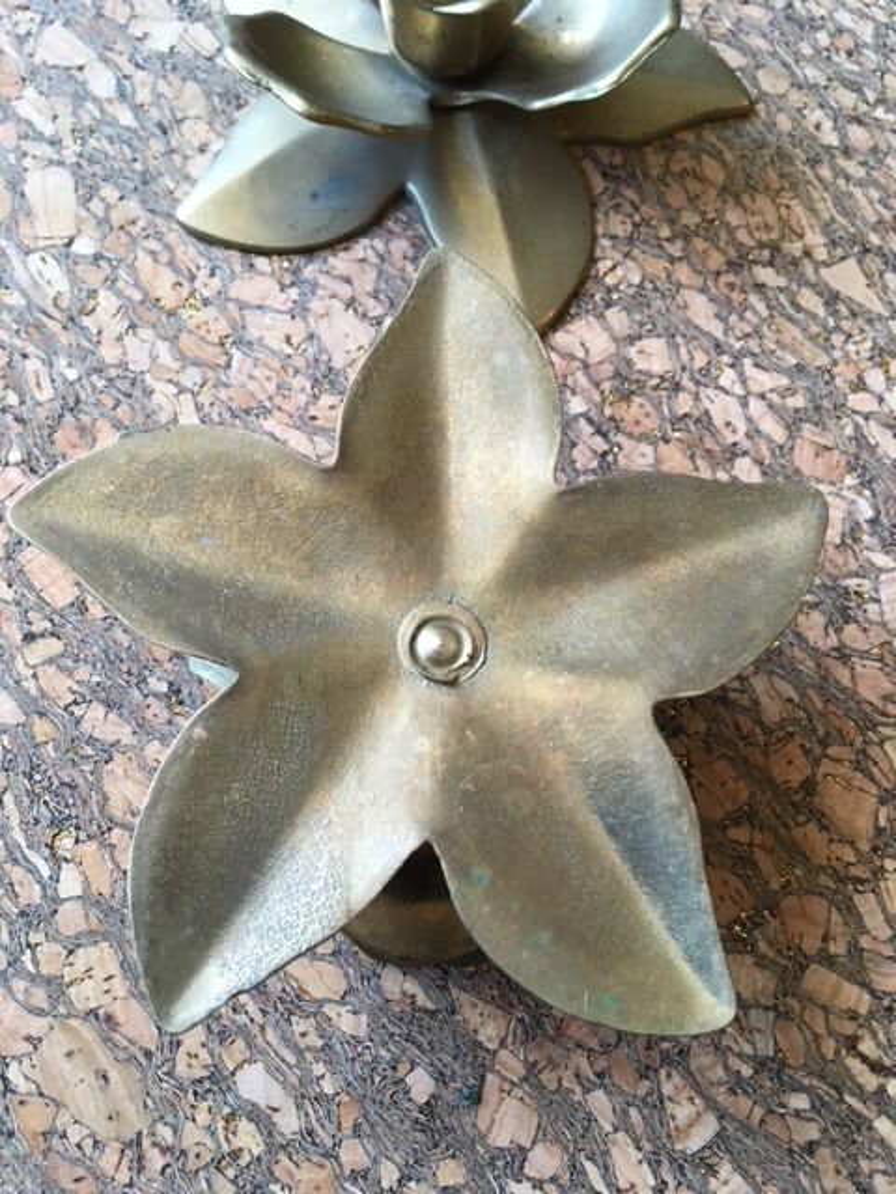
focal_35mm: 29
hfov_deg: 48.2
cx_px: 448
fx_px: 1001
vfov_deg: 61.7
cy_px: 597
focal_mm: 4.15
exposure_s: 1/33
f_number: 2.2
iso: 50
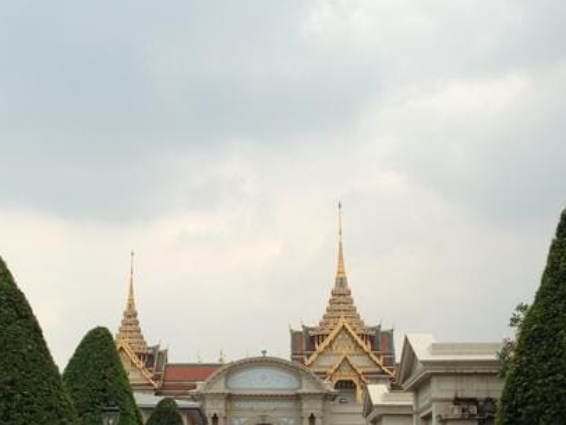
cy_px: 333
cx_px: 220
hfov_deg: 29.7
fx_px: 1063
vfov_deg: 22.3
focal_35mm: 65
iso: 50
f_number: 2.4
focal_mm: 4.13
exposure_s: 1/713
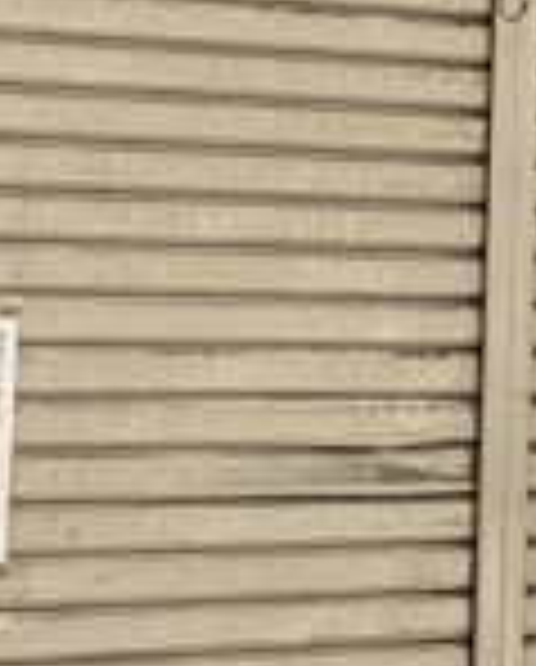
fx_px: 4665
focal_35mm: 236
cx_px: 815
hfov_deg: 6.5
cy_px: -554
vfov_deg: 7.9
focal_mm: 3.99
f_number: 1.8
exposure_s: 1/60
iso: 200
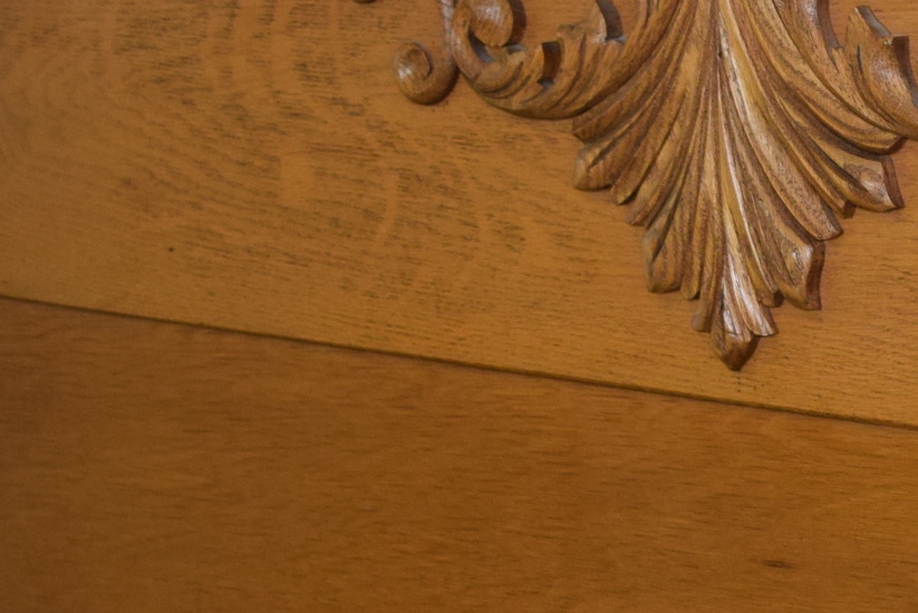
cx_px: 1079
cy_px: 444
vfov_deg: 12.6
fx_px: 2781
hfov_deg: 17.9
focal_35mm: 109
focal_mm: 20
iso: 800
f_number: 4.5
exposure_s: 1/80
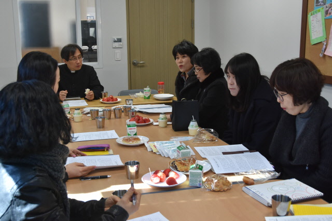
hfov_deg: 46.4
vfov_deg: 31.9
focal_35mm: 42
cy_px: 110
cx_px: 166
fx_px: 387
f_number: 5.6
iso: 800
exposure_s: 1/125
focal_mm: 28
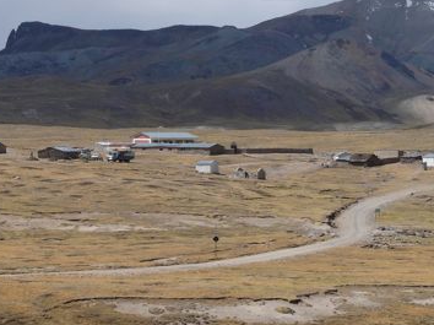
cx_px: 294
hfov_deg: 13.6
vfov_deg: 10.2
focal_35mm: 145
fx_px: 1817
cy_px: 122
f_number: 6.3
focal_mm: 14.1
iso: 80
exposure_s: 1/500
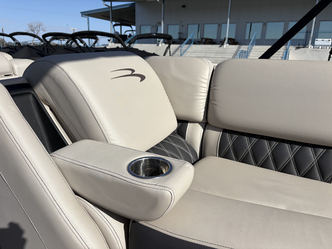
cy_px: 124
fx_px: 249
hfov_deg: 67.3
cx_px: 166
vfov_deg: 53.1
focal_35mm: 26
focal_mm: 5.96
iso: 50
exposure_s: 1/6993
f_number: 1.6
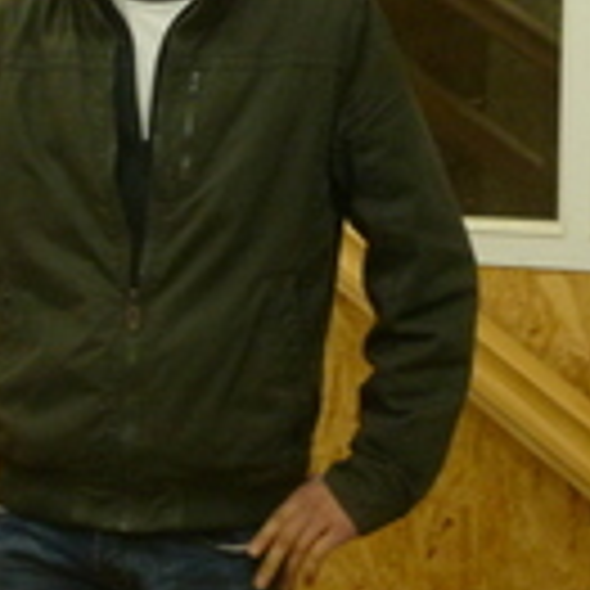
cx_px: 32
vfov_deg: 14.2
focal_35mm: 120
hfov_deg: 14.3
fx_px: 2314
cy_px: -43
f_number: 3.7
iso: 400
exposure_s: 1/40
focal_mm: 7.4
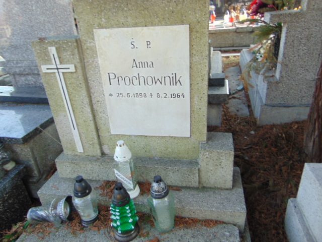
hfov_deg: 69.4
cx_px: 161
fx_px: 233
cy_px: 121
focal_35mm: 25
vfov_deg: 54.9
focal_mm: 4.5
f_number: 3
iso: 100
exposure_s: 1/80
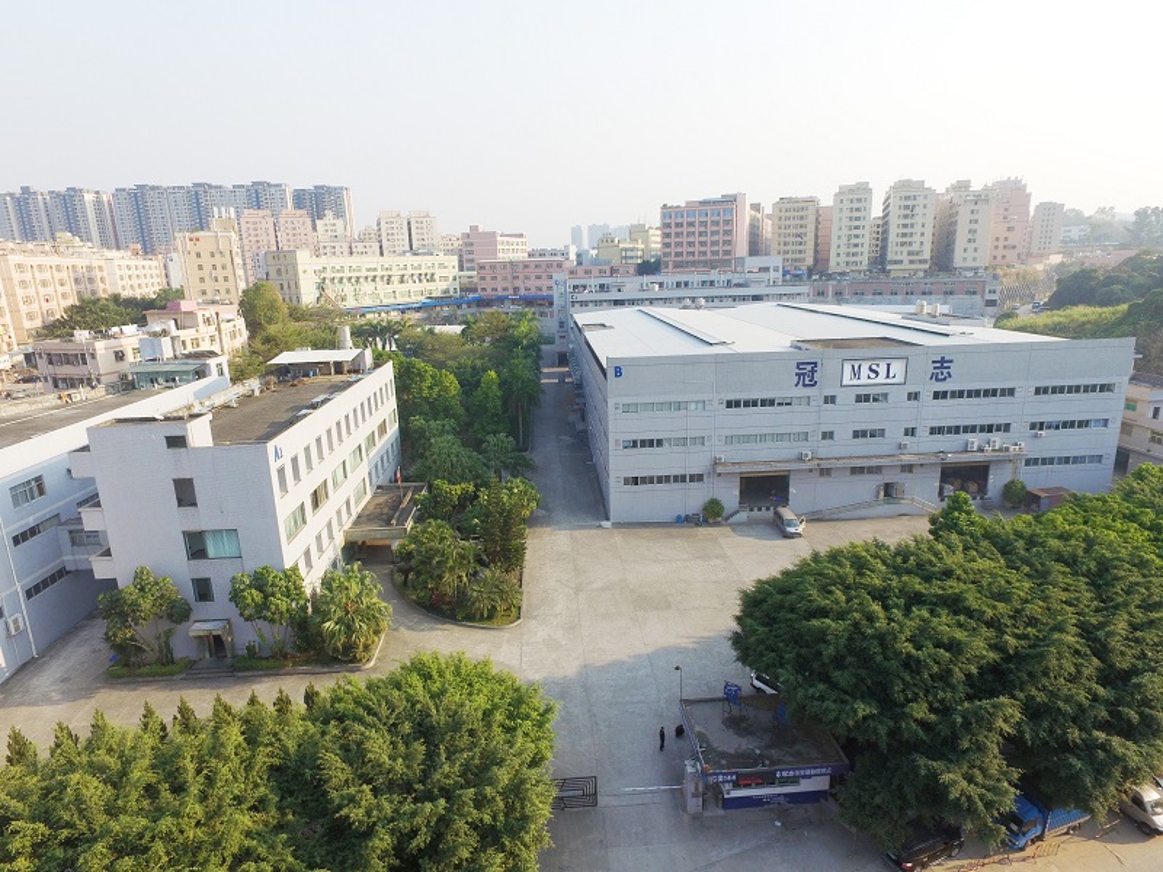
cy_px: 436
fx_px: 672
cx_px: 582
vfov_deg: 66.0
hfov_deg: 81.7
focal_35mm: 20
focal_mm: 3.61
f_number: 2.8
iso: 100
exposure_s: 1/500
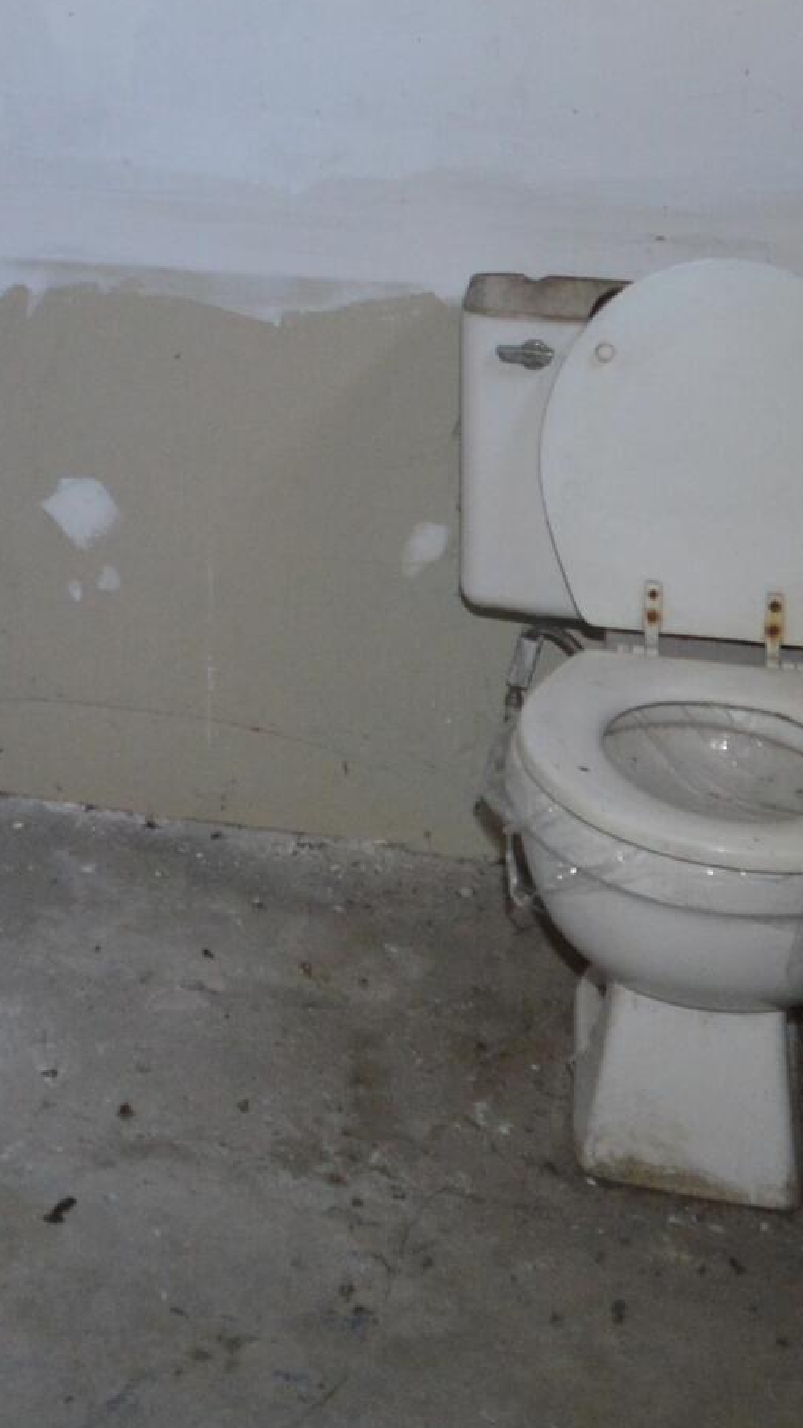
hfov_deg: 22.2
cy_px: 88
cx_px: 13
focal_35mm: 52
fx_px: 1970
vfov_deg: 36.8
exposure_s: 1/60
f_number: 4
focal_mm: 10
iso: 800
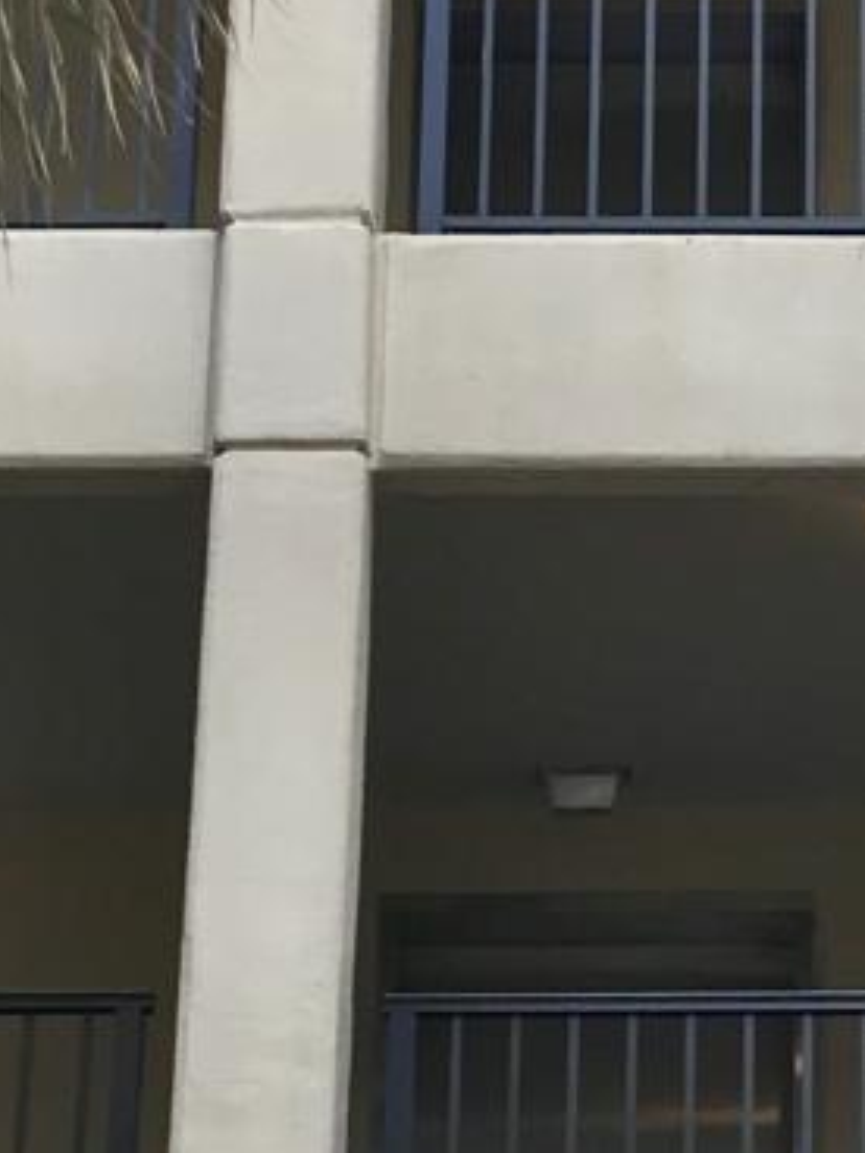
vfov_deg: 12.9
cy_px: 260
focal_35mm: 152
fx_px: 5064
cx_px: 831
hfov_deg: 9.7
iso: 20
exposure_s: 1/348
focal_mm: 3.99
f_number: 1.8
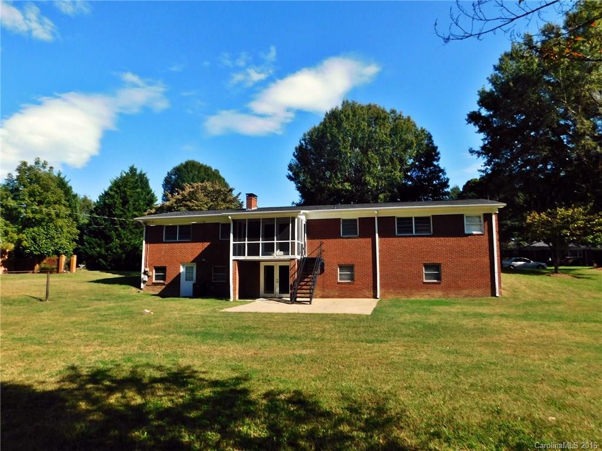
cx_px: 301
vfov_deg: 58.9
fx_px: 400
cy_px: 226
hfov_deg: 73.9
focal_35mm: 23
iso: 125
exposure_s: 1/400
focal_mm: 4
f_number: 6
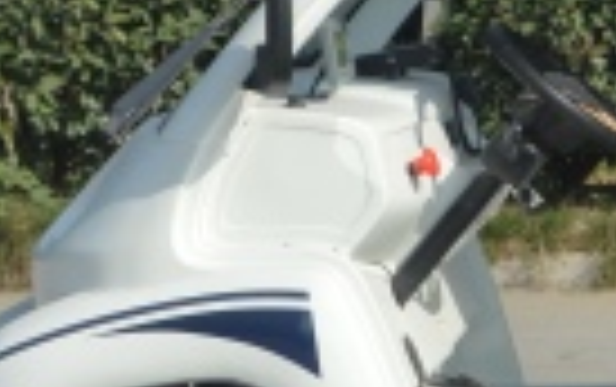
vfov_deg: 7.8
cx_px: 958
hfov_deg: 11.9
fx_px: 2811
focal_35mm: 167
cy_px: -7
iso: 100
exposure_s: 1/250
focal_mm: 25
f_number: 8
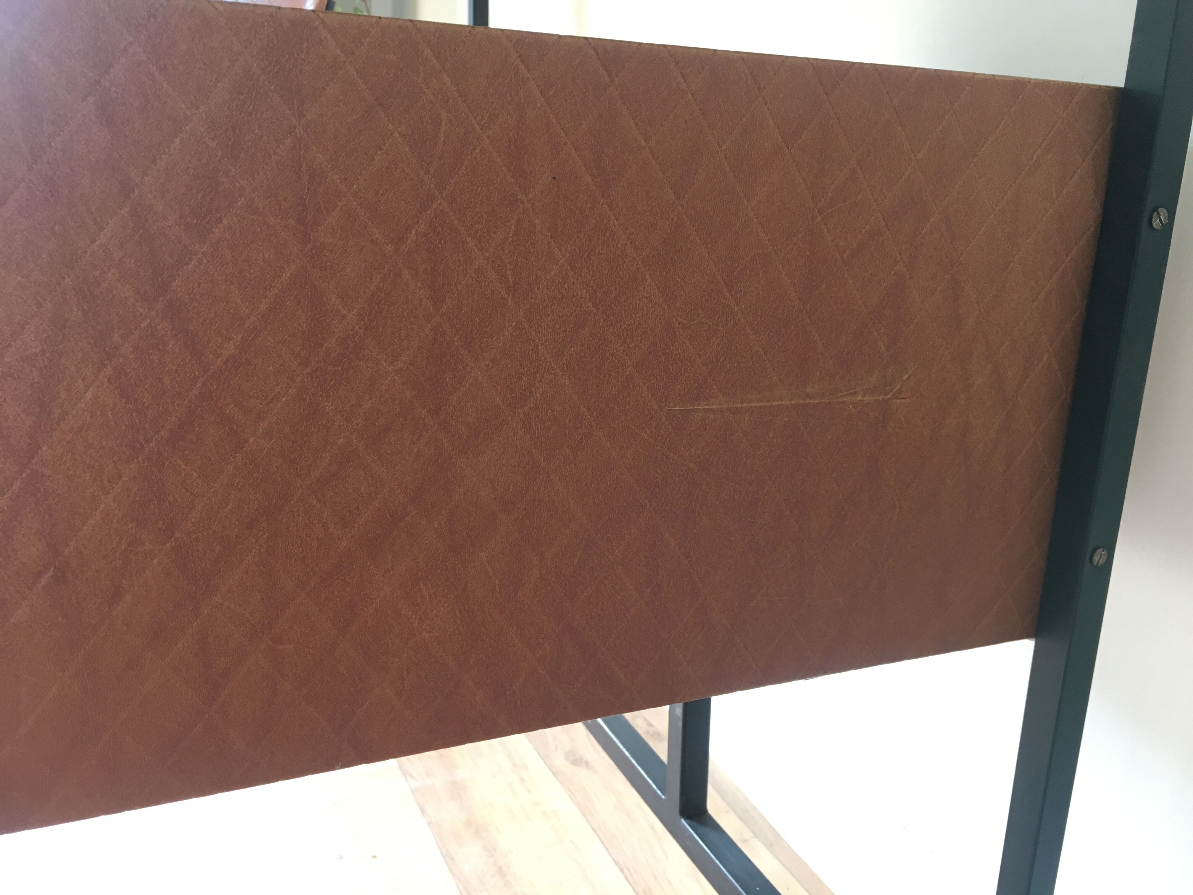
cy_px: 448
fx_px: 999
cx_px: 596
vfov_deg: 48.2
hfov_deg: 61.7
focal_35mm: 29
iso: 50
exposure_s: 1/33
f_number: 2.2
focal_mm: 4.15
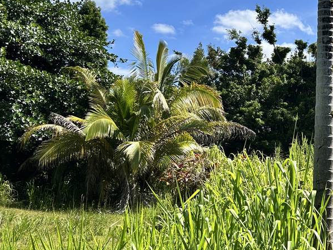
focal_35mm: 56
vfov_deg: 26.0
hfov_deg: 33.3
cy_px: 91
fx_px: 539
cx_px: 267
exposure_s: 1/3165
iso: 50
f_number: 1.5
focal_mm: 5.7
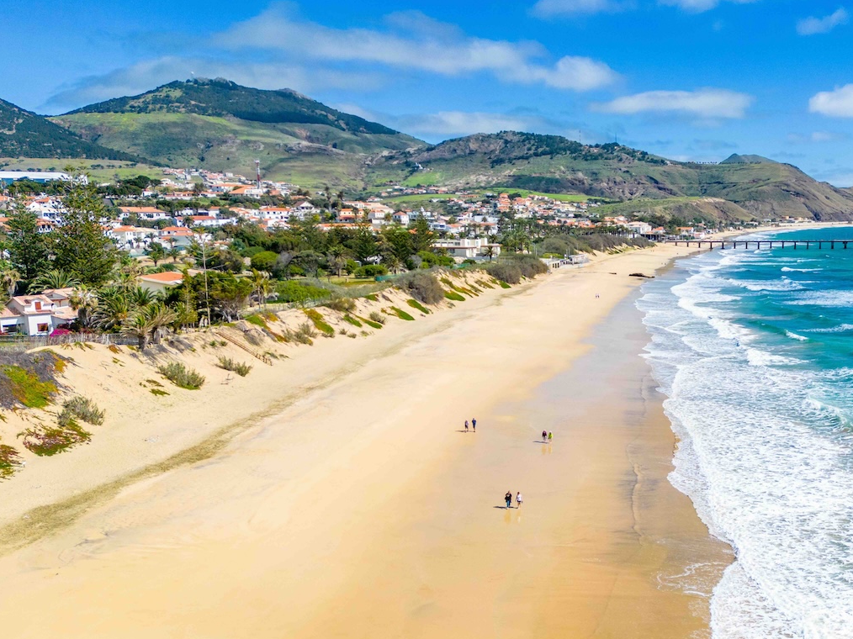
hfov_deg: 47.3
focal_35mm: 38
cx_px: 630
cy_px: 370
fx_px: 936
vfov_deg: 37.6
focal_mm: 6.7
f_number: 1.7
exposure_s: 1/5000
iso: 130
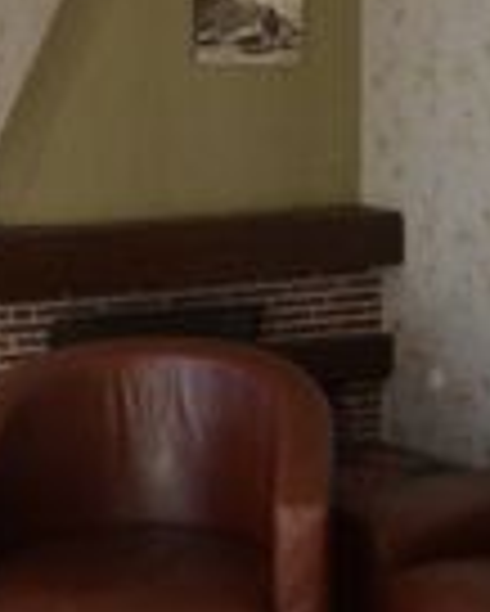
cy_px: 162
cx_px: 187
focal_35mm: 73
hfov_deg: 21.0
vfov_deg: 25.8
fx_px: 1322
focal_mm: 10
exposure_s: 1/100
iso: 400
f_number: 5
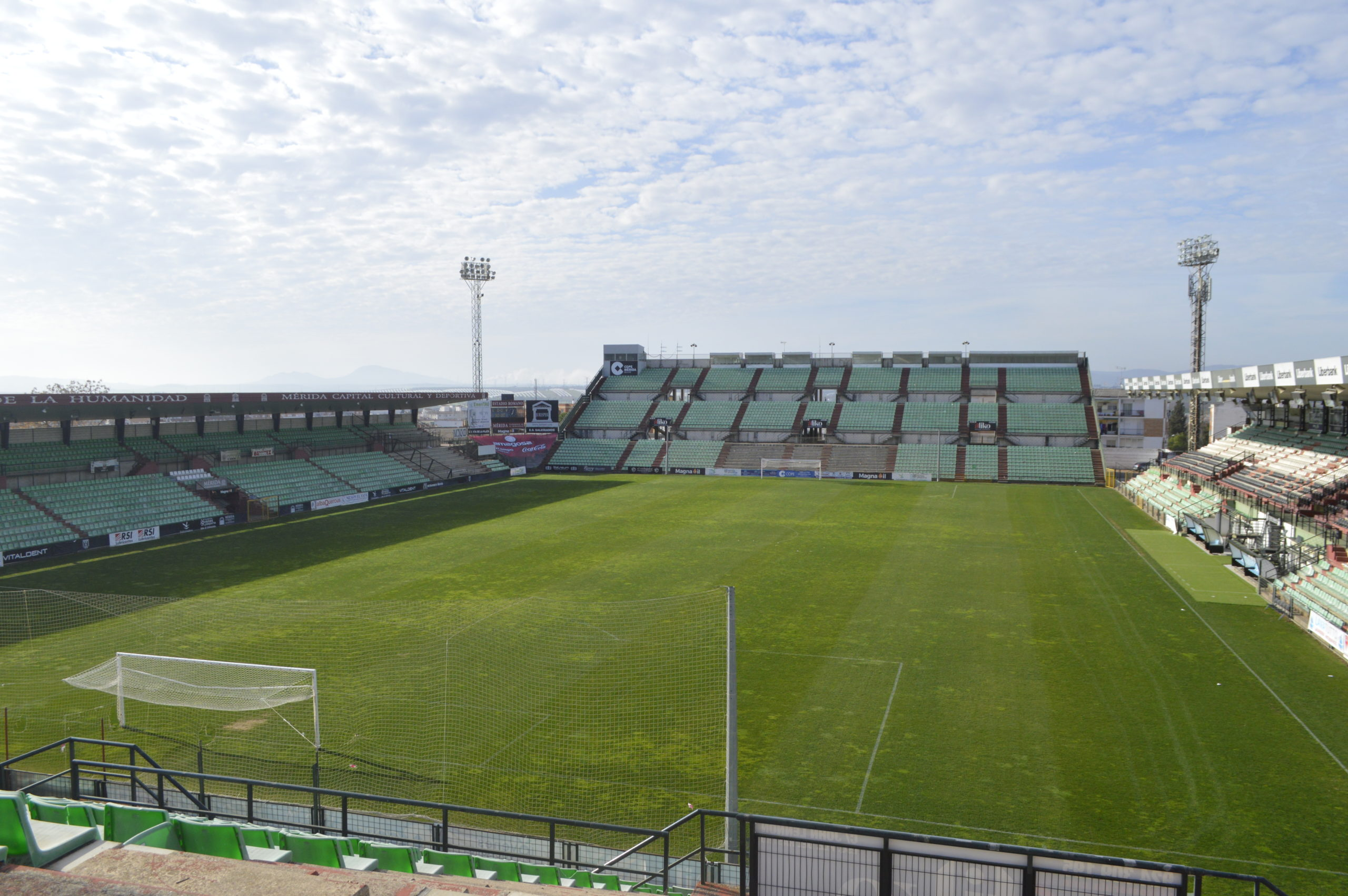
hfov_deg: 67.4
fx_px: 1010
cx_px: 674
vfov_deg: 47.8
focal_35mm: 27
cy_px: 448
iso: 400
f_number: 6.3
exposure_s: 1/1600
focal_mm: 18
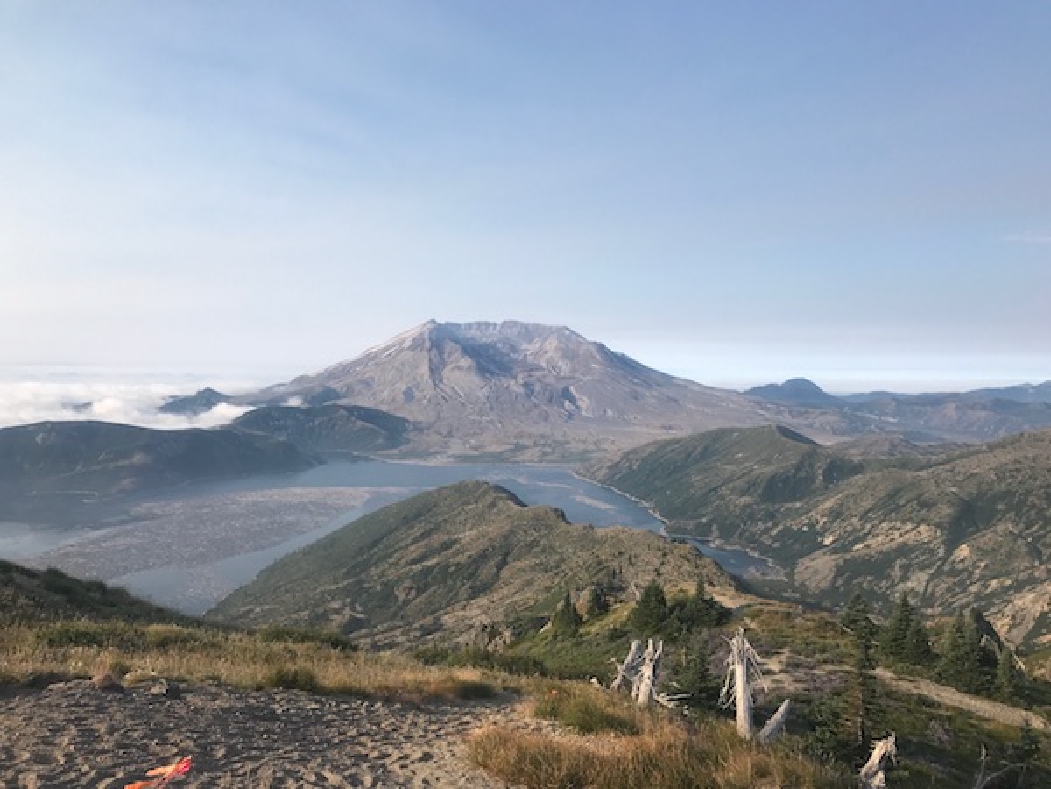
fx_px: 850
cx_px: 526
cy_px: 394
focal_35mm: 28
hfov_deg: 63.4
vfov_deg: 49.7
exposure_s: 1/2591
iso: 20
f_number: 1.8
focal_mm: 3.99
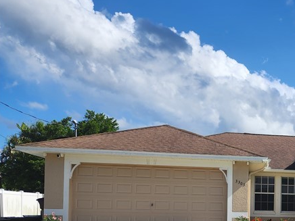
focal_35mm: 54
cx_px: 344
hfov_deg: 30.7
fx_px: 460
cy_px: 209
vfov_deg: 25.9
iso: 20
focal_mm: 5.4
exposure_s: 1/2417
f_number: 1.8
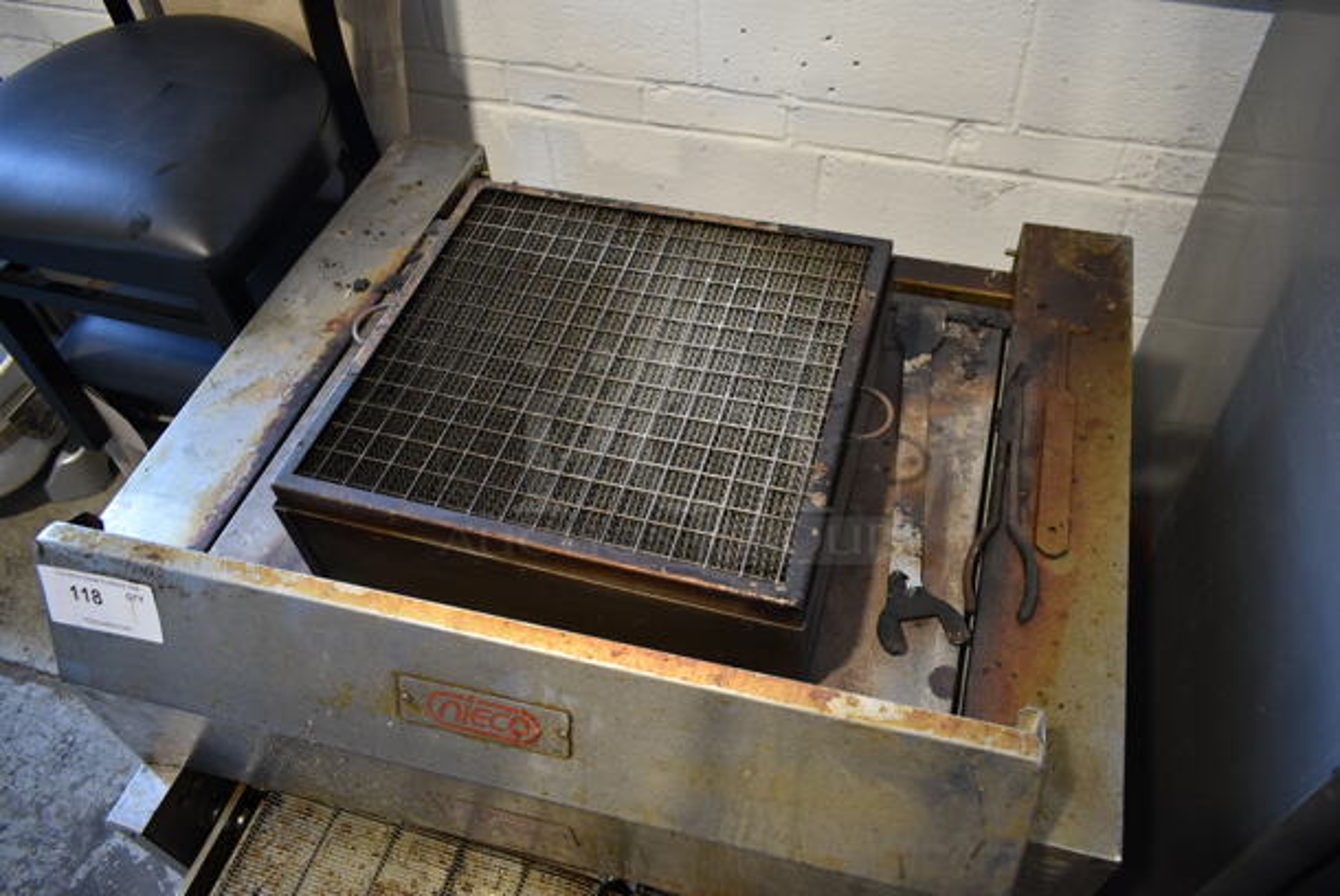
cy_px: 448
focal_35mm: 27
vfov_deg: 48.0
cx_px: 670
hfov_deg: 67.3
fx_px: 1006
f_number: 3.5
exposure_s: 1/30
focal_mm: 18
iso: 400
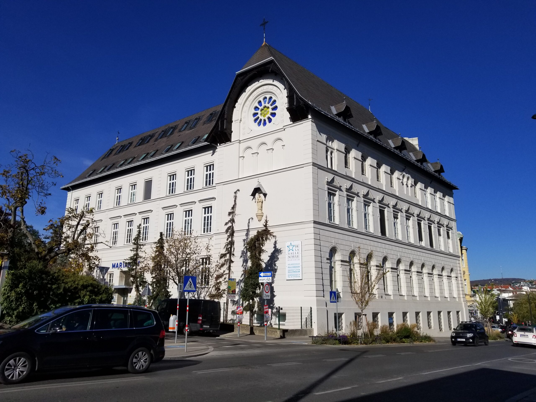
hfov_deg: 67.3
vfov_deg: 53.1
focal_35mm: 26
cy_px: 201
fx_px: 403
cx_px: 268
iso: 50
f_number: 1.7
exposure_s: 1/6336
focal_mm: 4.25
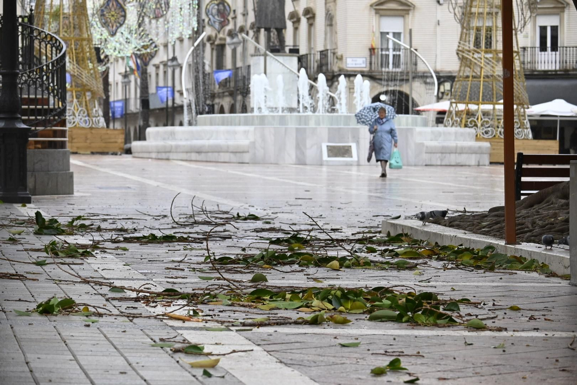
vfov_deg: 9.0
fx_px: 2452
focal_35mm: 153
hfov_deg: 13.4
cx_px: 288
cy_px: 192
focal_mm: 102
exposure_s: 1/200
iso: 800
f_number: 6.3
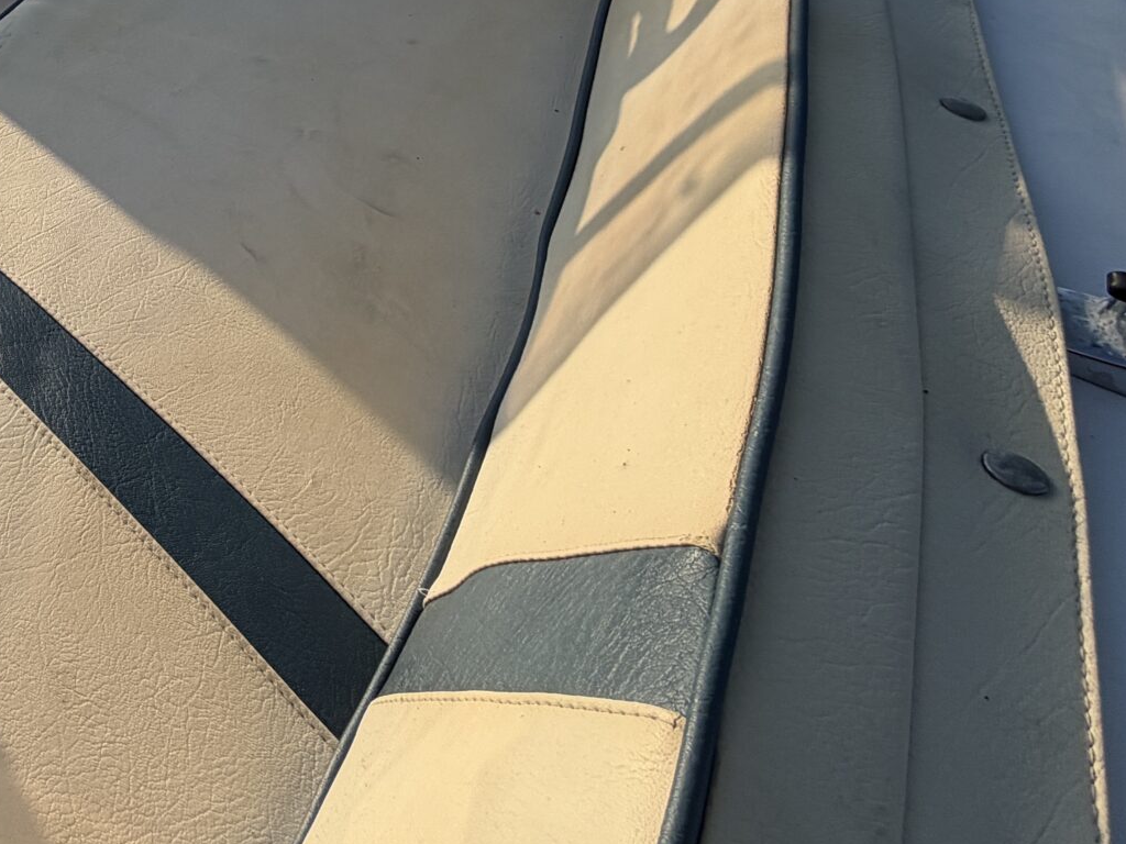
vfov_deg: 33.5
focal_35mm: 35
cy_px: -154
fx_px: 1138
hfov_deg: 40.1
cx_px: -174
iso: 32
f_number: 2.2
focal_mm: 2.22
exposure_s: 1/1145
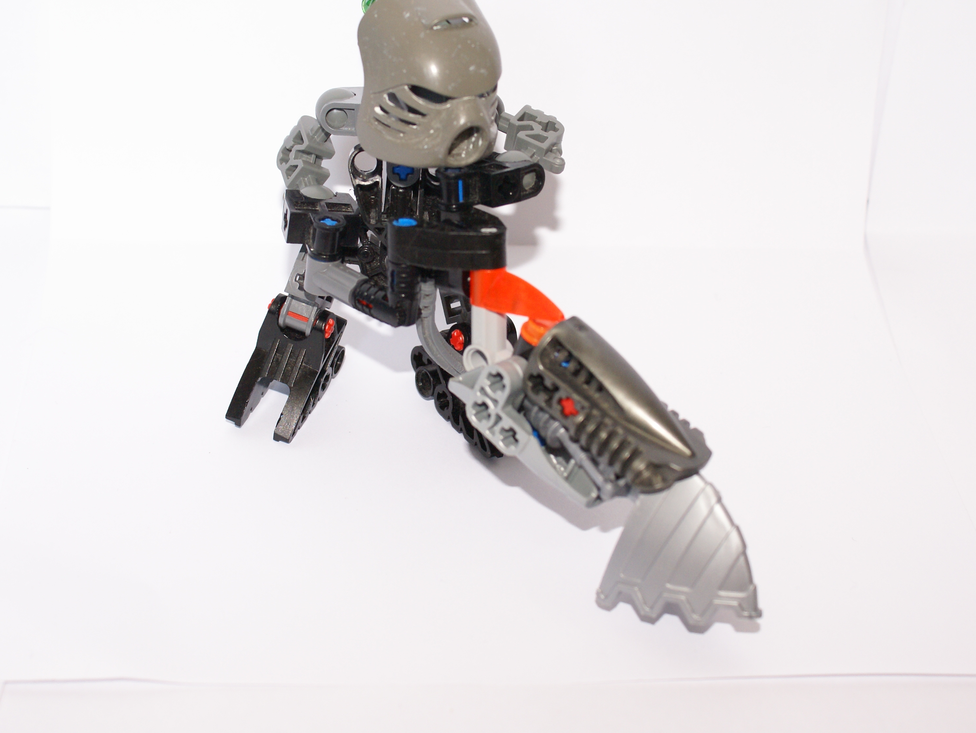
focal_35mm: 66
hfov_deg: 29.5
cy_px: 327
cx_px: 457
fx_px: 1850
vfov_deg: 22.4
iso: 400
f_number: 5.6
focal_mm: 35
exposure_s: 1/60
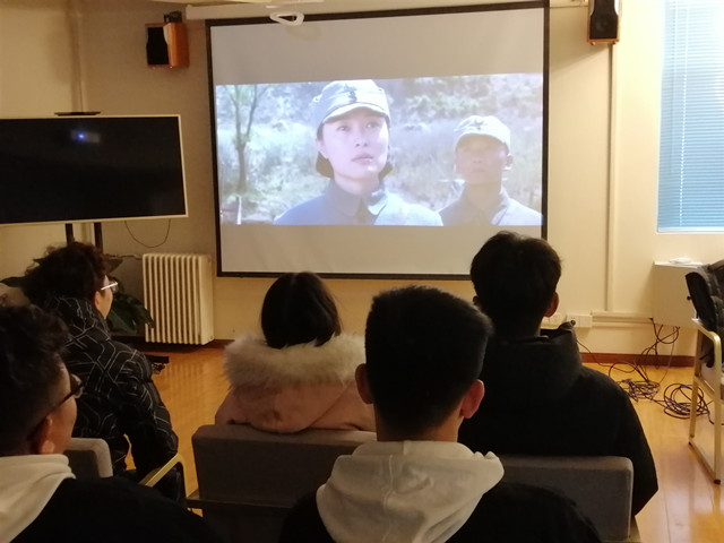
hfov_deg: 42.9
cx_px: 362
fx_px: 920
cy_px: 272
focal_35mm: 44
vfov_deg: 32.9
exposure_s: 1/20
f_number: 2.2
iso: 500
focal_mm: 3.81
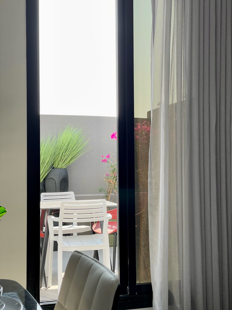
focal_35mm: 52
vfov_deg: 36.8
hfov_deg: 28.0
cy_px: 155
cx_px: 116
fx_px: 465
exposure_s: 1/424
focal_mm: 6
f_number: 2
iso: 25
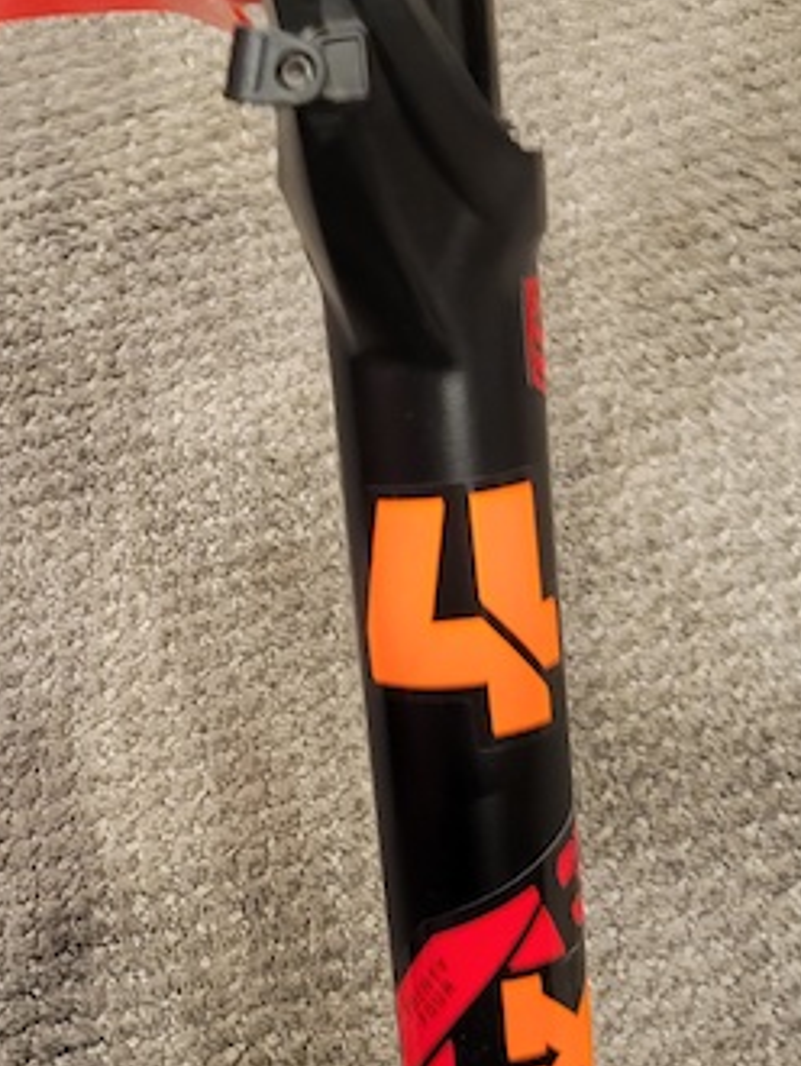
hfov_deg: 22.9
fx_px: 1941
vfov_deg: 30.6
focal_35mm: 63
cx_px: 145
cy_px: 665
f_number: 1.8
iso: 400
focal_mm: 5.4
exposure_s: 1/40
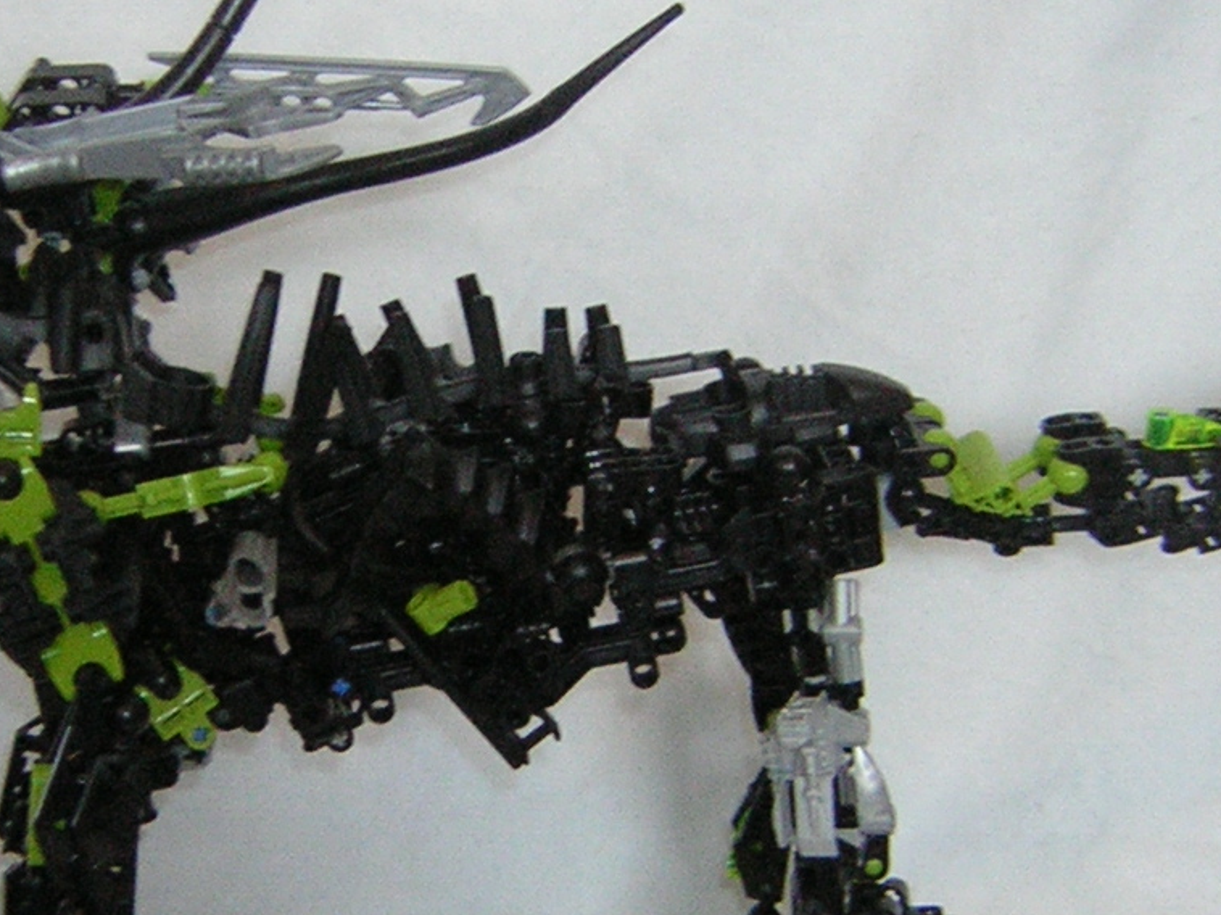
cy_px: 644
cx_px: 470
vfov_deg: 19.3
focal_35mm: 76
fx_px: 2680
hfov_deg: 25.6
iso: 172
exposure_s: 1/28.5
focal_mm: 4.7
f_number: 2.6
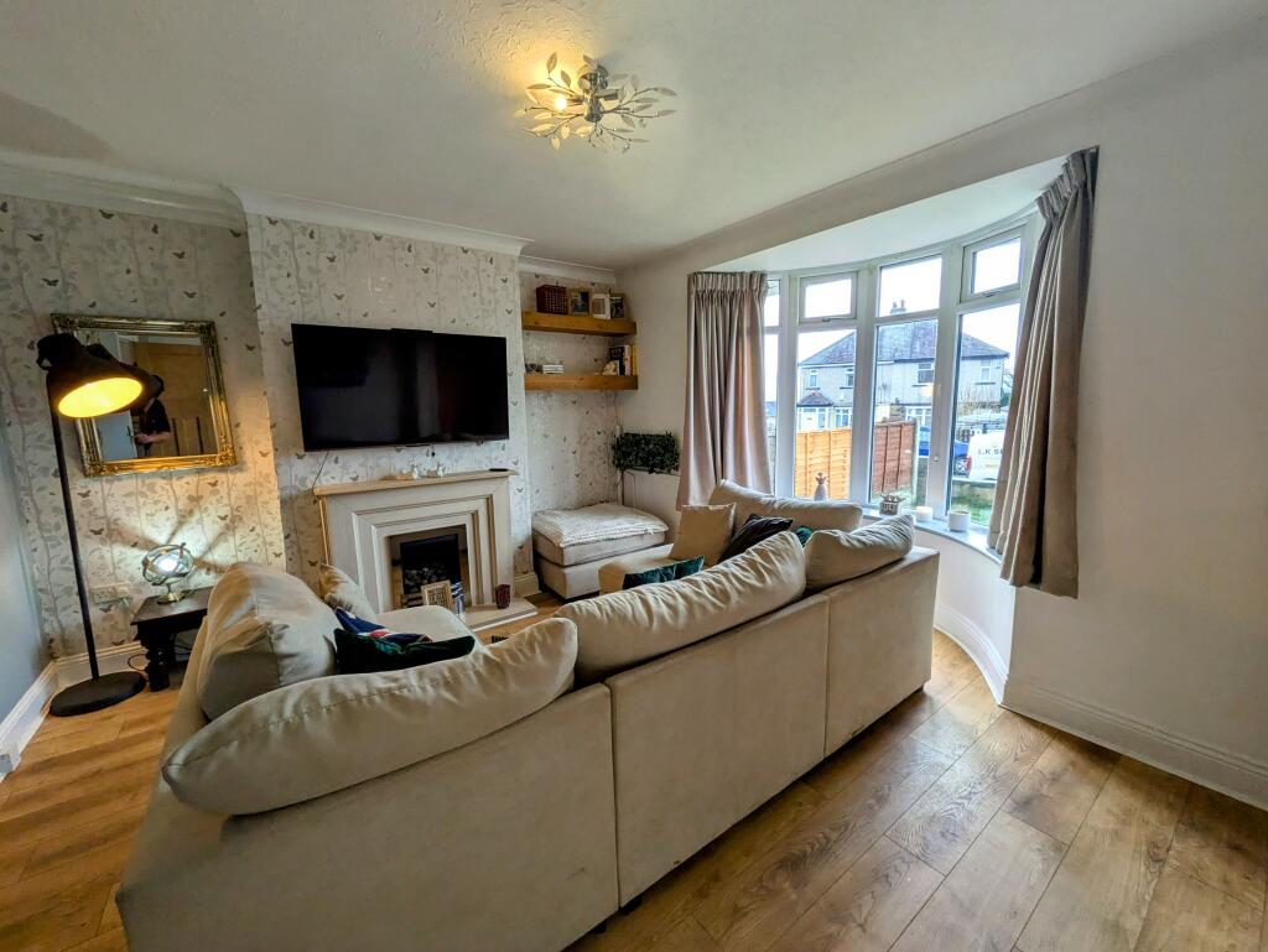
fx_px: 513
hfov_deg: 102.0
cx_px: 634
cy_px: 476
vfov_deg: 85.7
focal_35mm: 14
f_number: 2.2
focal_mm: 1.83
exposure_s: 1/100
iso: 127
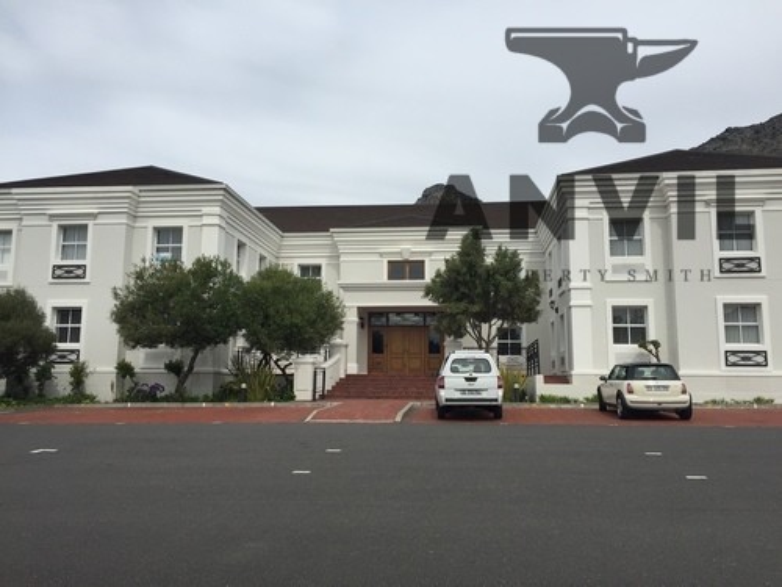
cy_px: 294
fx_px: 655
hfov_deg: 61.7
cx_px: 391
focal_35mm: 29
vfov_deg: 48.2
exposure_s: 1/3049
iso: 32
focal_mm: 4.15
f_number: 2.2
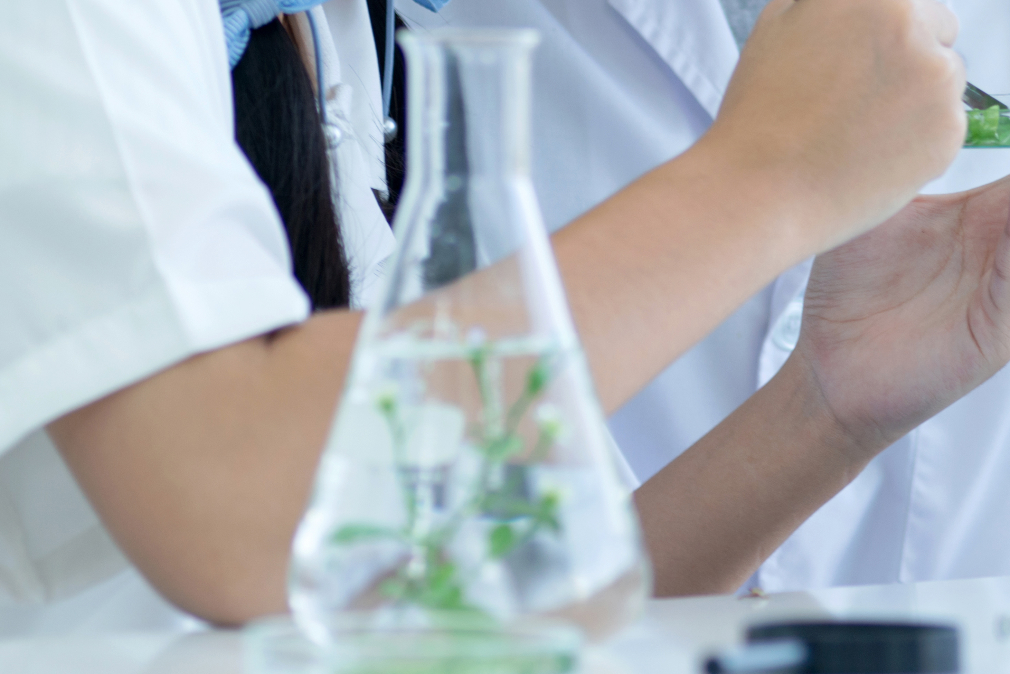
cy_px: -141
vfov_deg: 4.9
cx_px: 845
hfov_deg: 7.3
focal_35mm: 282
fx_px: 7914
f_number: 3.5
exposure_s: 1/160
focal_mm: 112
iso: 125
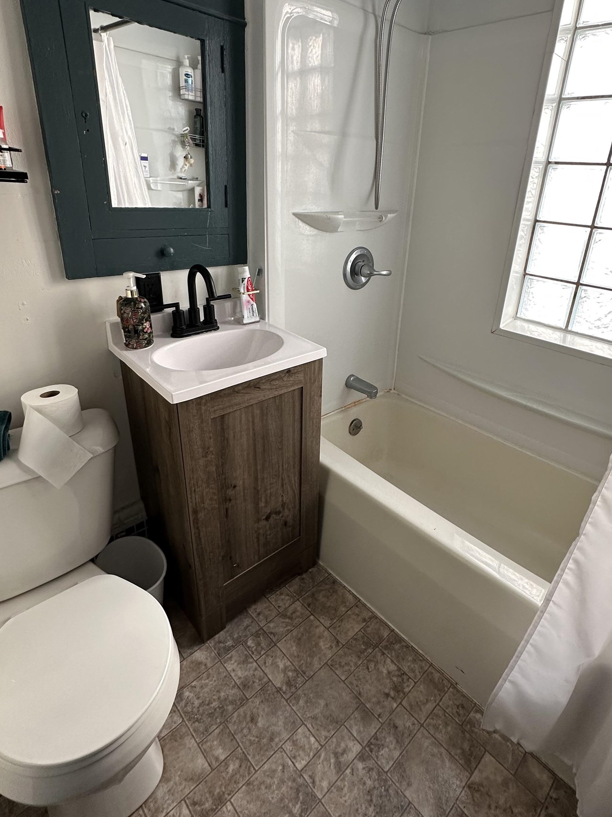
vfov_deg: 84.2
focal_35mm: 19
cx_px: 345
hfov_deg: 68.4
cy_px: 356
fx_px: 448
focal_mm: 2.22
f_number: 2.2
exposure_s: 1/99
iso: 160
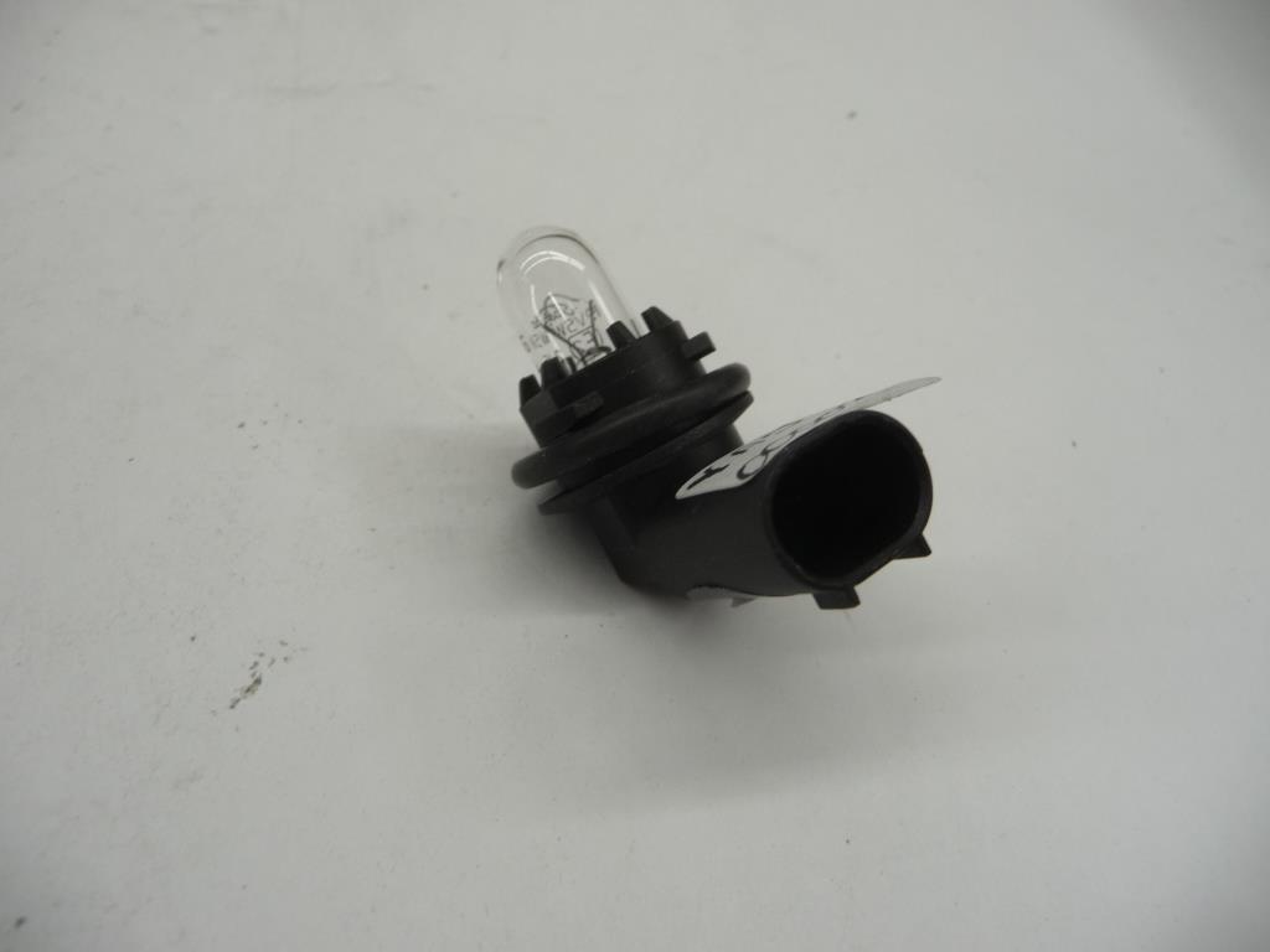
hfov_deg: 63.4
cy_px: 476
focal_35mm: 28
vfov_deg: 49.7
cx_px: 635
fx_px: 1027
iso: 100
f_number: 3.3
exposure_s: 1/30
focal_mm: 4.7
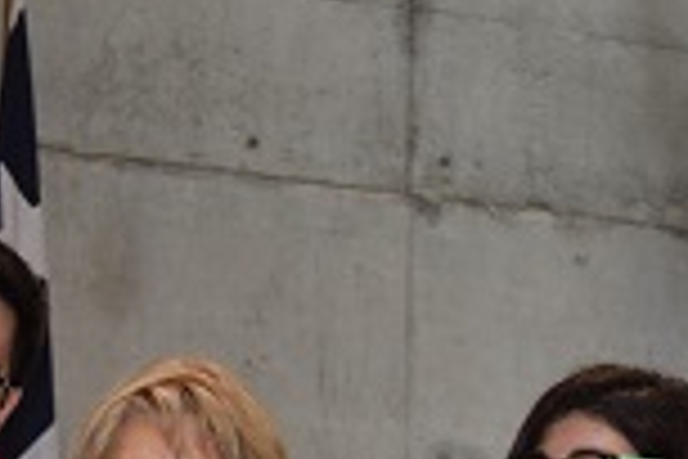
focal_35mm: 175
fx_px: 3344
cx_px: -34
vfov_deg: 7.8
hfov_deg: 11.6
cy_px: 479
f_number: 5
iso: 800
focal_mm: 42
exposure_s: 1/80
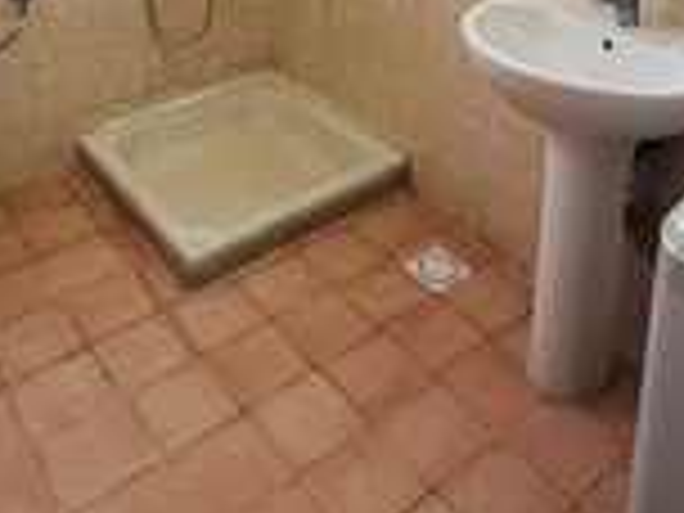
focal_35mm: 39
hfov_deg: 47.8
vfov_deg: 30.1
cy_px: -137
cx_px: 367
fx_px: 771
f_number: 1.8
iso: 125
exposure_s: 1/50
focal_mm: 1.57
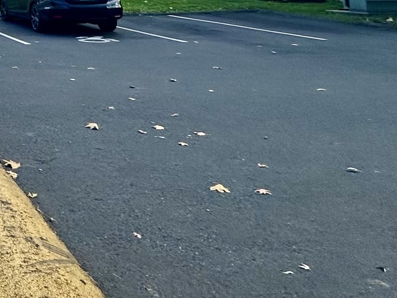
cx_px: -153
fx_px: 631
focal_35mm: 55
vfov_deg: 23.5
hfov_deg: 27.4
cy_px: -89
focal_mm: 2.22
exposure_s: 1/1006
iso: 80
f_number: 2.2
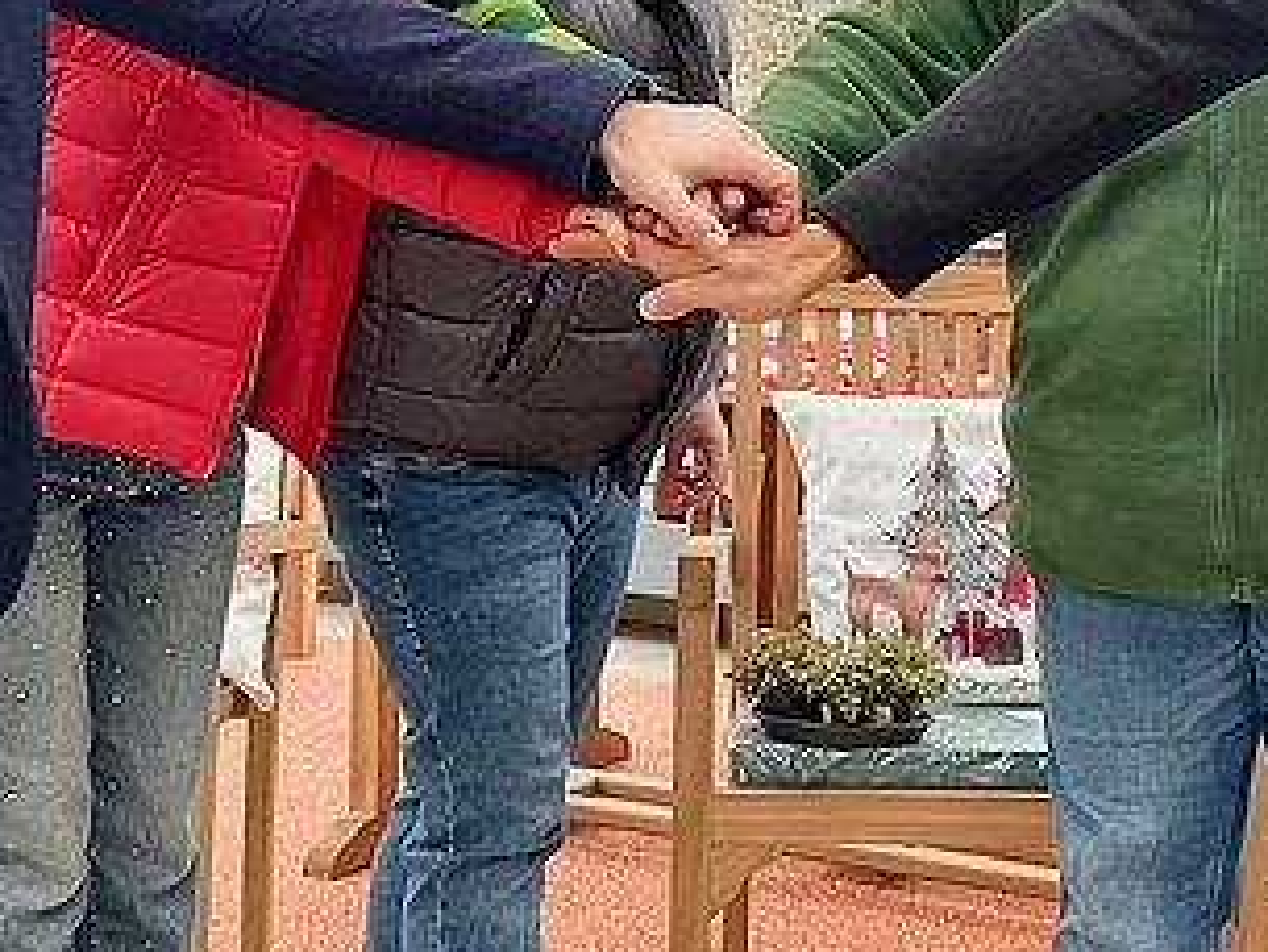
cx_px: 765
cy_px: 158
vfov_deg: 19.2
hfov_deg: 25.6
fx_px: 2785
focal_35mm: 76
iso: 64
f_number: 1.8
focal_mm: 3
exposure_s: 1/122
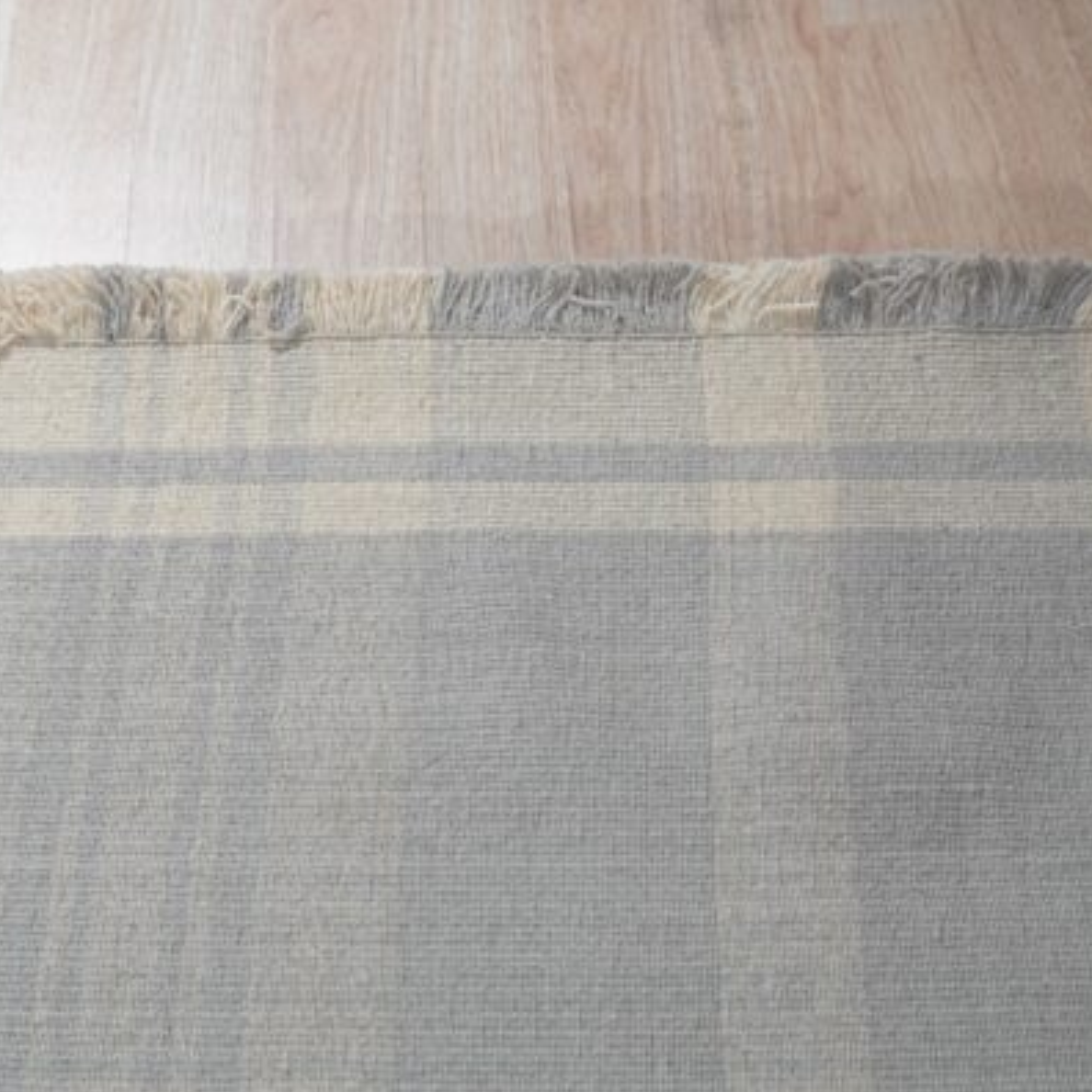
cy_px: 549
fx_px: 2070
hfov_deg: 29.5
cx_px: 499
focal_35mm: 58
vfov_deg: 29.6
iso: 500
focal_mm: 30
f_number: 4
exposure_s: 1/250
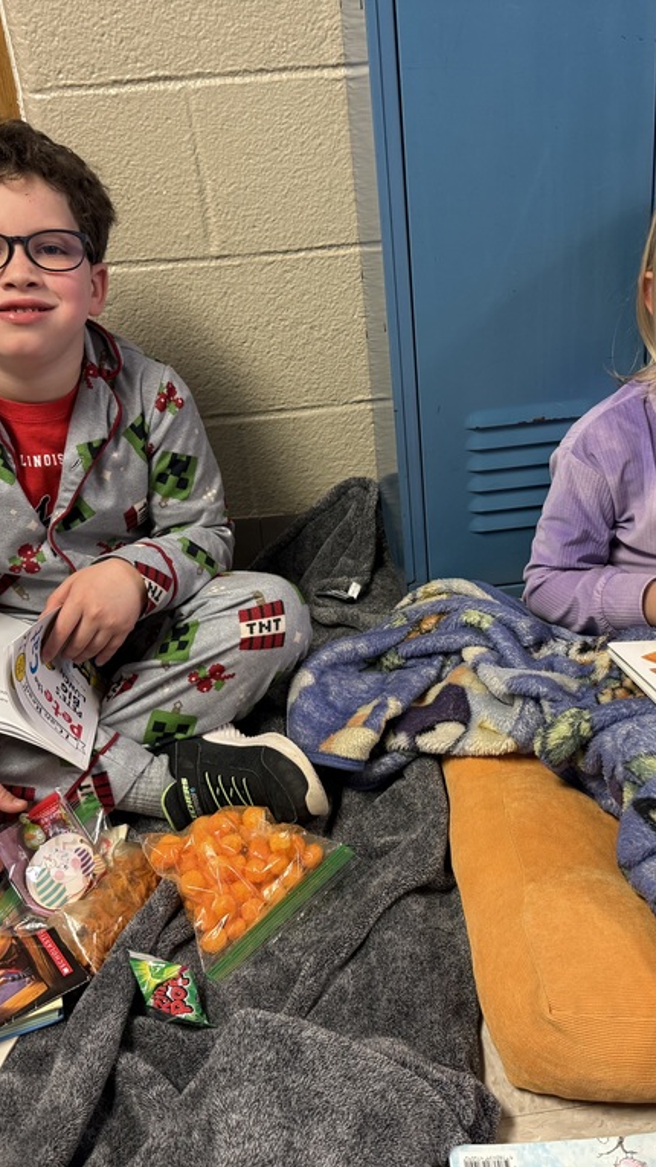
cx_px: 397
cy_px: 583
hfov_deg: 33.6
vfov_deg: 56.6
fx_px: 1083
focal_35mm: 35
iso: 200
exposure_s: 1/60
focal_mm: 6.76
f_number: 1.78
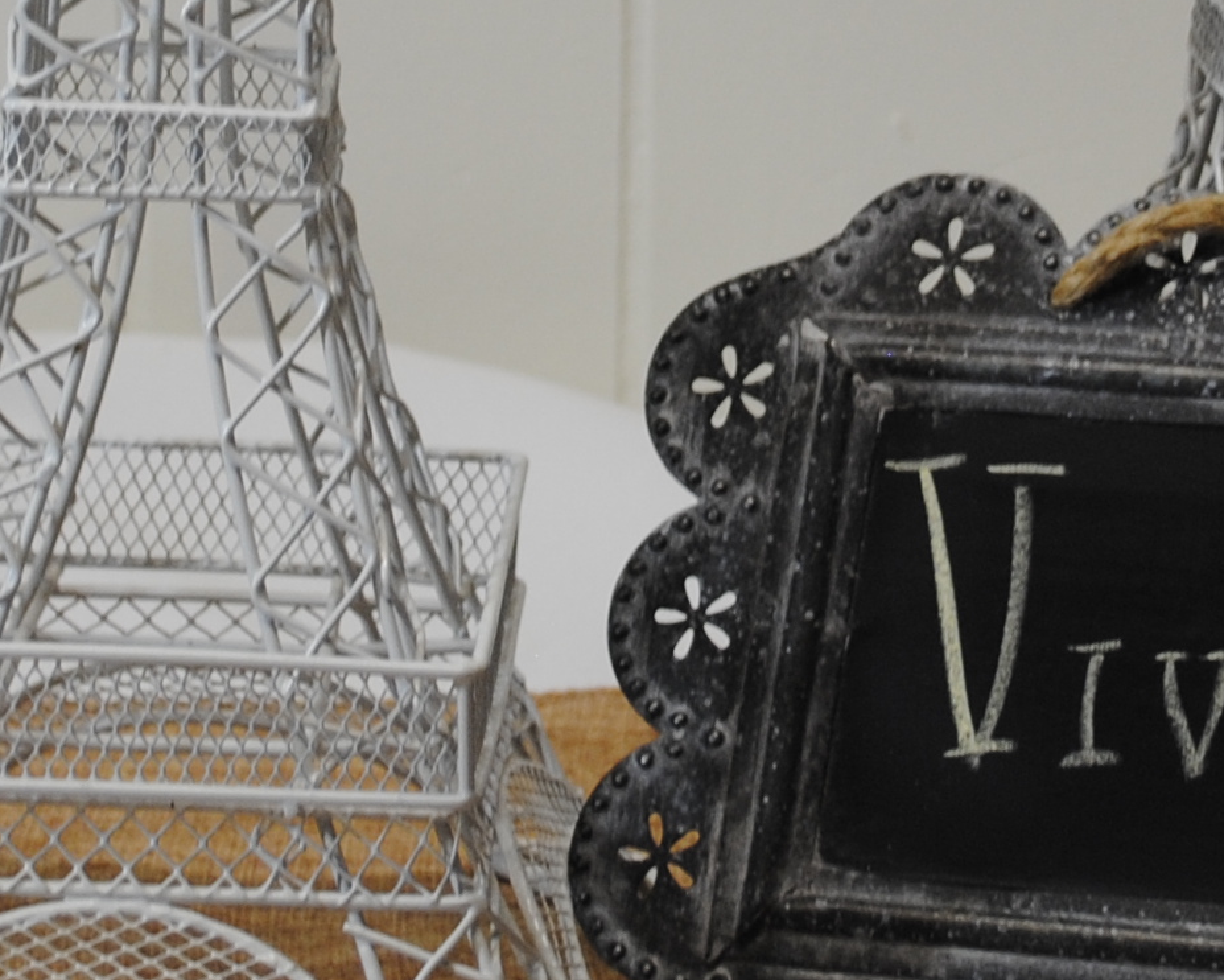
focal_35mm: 153
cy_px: -149
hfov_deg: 12.6
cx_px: 914
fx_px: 5544
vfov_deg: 10.0
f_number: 4.2
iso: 200
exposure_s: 1/30
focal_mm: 26
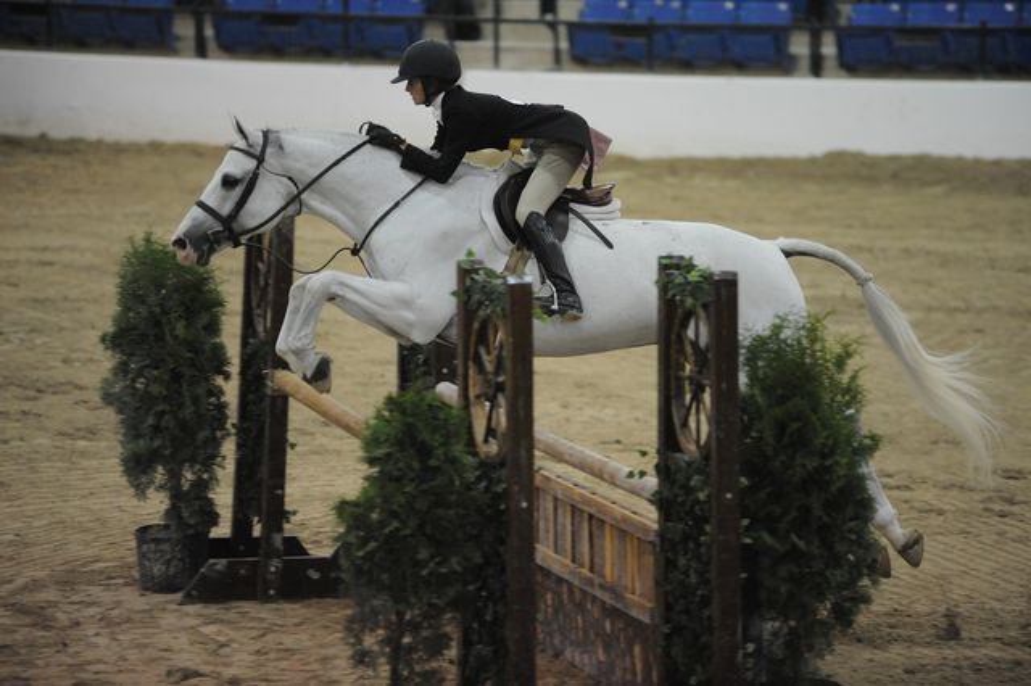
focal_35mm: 180
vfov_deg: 7.6
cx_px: 516
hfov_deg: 11.4
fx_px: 5152
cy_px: 343
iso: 6400
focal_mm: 180
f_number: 2.8
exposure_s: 1/400
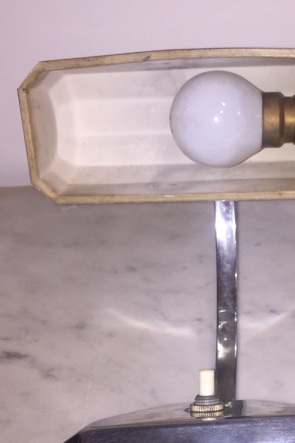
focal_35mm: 60
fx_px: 737
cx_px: 233
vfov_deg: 33.1
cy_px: 298
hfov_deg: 22.3
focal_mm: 4.15
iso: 32
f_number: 2.2
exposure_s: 1/47
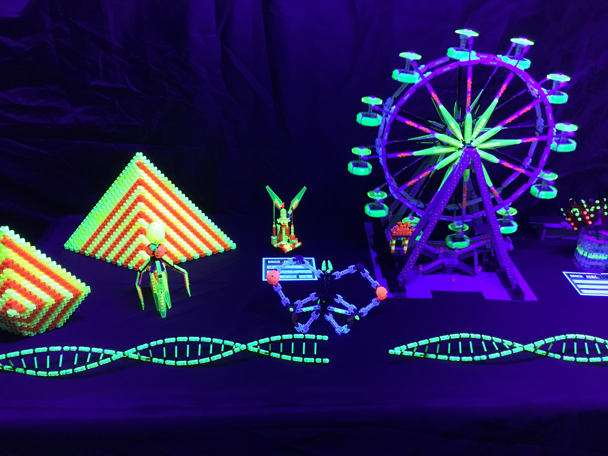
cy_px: 228
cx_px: 304
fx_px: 509
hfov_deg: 61.7
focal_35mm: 29
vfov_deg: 48.2
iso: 250
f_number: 2.2
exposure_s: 1/15
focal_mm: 4.15
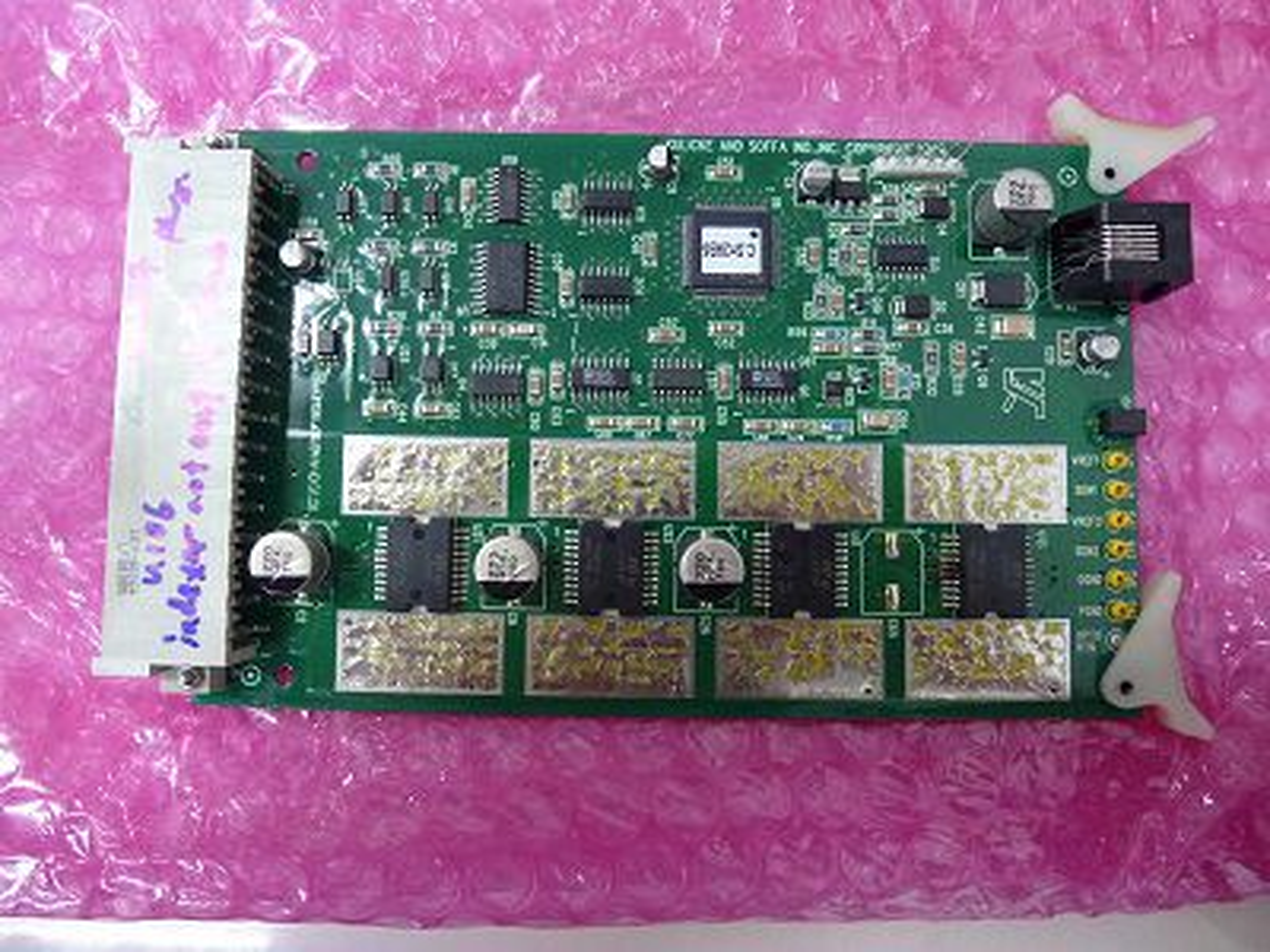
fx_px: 881
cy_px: 476
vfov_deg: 56.8
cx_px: 635
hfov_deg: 71.6
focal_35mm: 24
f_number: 3.3
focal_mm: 4.3
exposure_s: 1/25
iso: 400
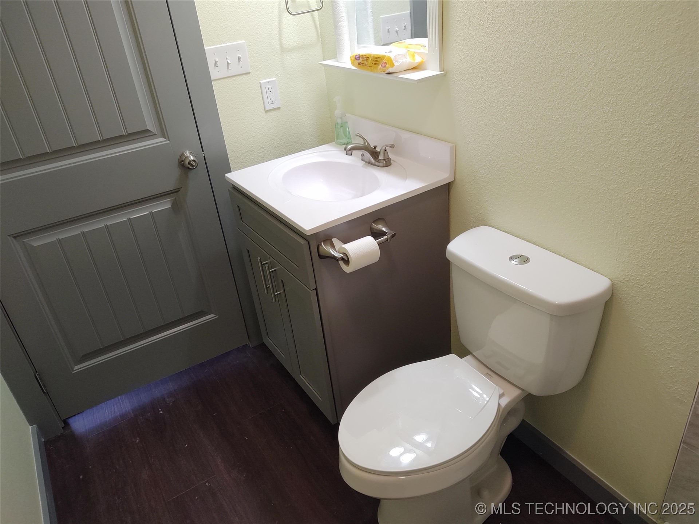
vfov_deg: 51.4
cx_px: 350
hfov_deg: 65.3
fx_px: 545
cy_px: 262
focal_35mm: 27
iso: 108
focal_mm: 4.75
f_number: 1.7
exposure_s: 1/60
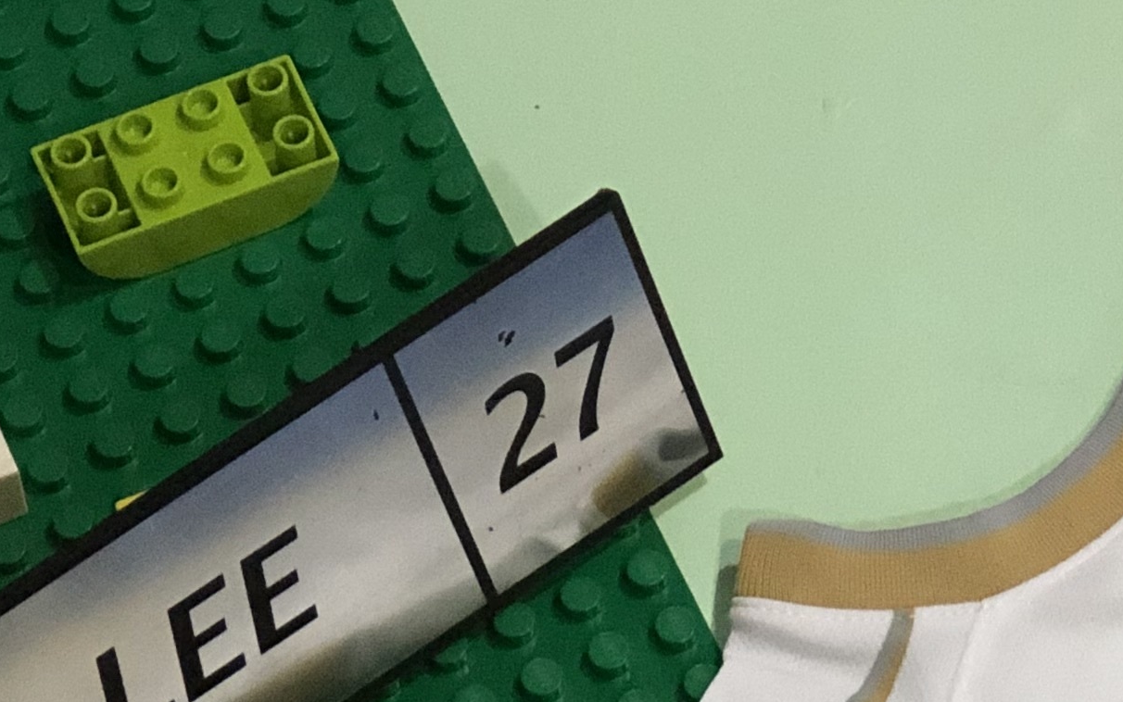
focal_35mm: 201
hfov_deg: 10.4
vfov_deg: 6.4
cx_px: 602
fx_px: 6153
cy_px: 1074
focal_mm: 6.6
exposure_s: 1/30
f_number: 2.8
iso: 250
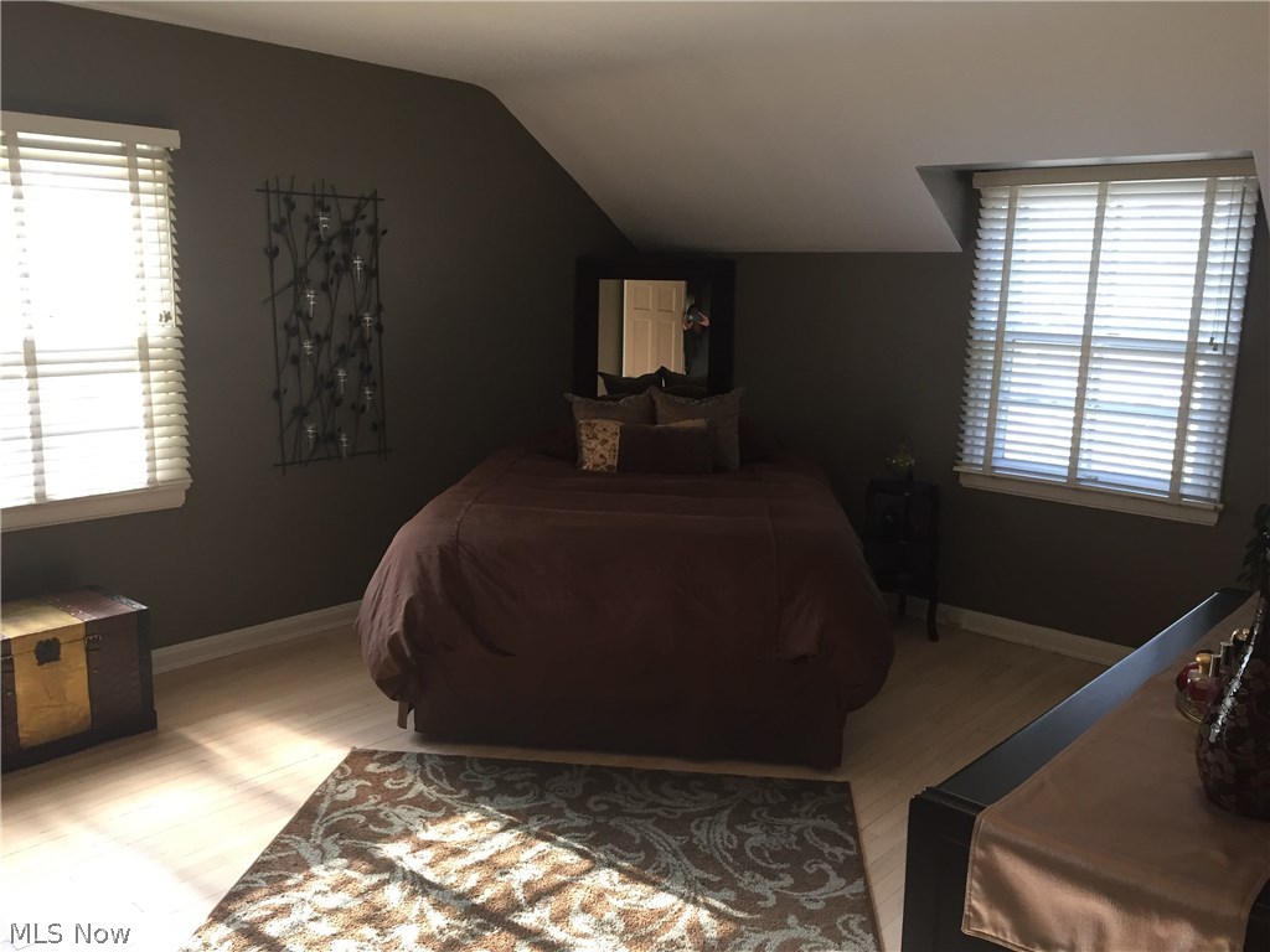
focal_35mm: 29
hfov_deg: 61.7
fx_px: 1064
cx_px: 635
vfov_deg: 48.2
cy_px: 476
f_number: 2.2
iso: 40
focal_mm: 4.15
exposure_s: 1/30
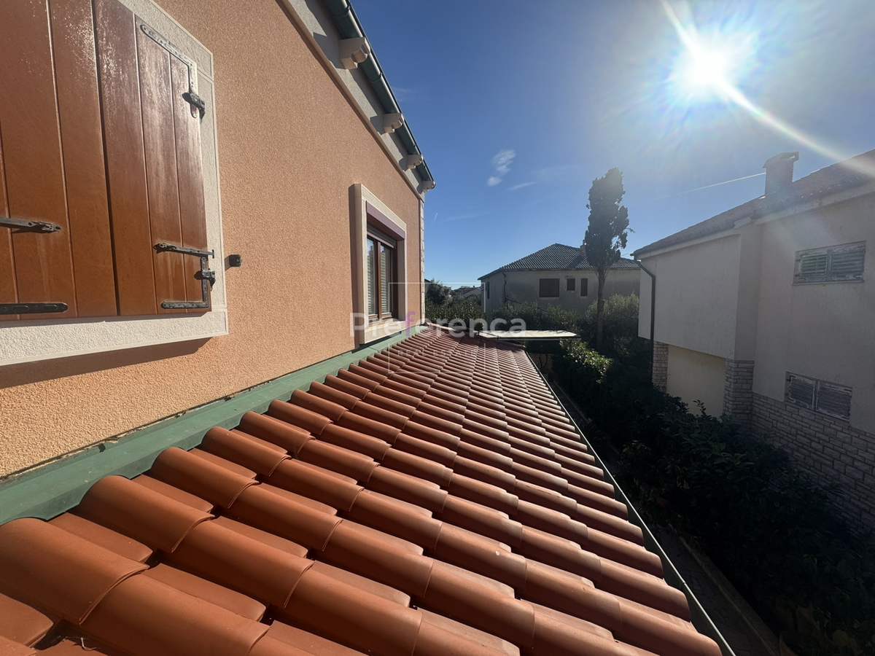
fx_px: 354
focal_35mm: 14
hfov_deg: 102.1
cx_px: 438
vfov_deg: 85.7
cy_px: 328
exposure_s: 1/2494
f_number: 2.2
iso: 40
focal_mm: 2.22
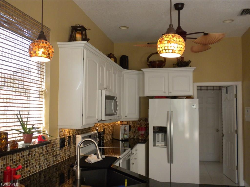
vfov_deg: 38.7
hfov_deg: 50.1
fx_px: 267
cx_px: 125
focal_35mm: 37
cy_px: 94
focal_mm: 6.6
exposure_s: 1/50.8
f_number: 3.5
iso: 272
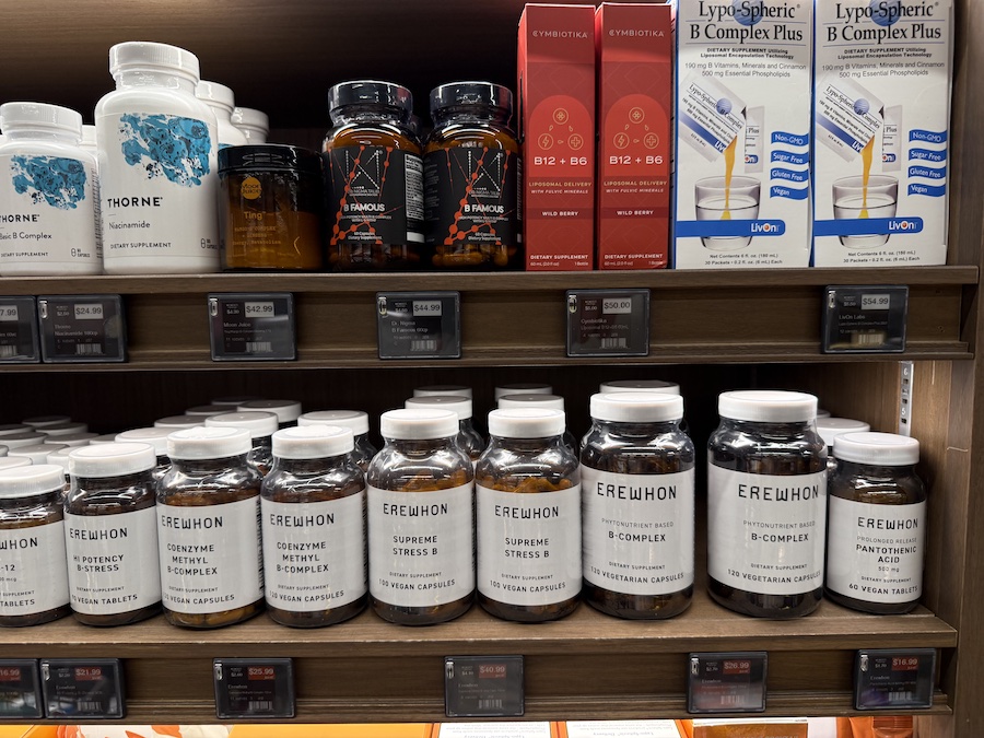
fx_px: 682
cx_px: 492
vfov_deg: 56.8
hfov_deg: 71.6
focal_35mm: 24
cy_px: 369
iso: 160
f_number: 1.78
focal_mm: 6.76
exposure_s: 1/139
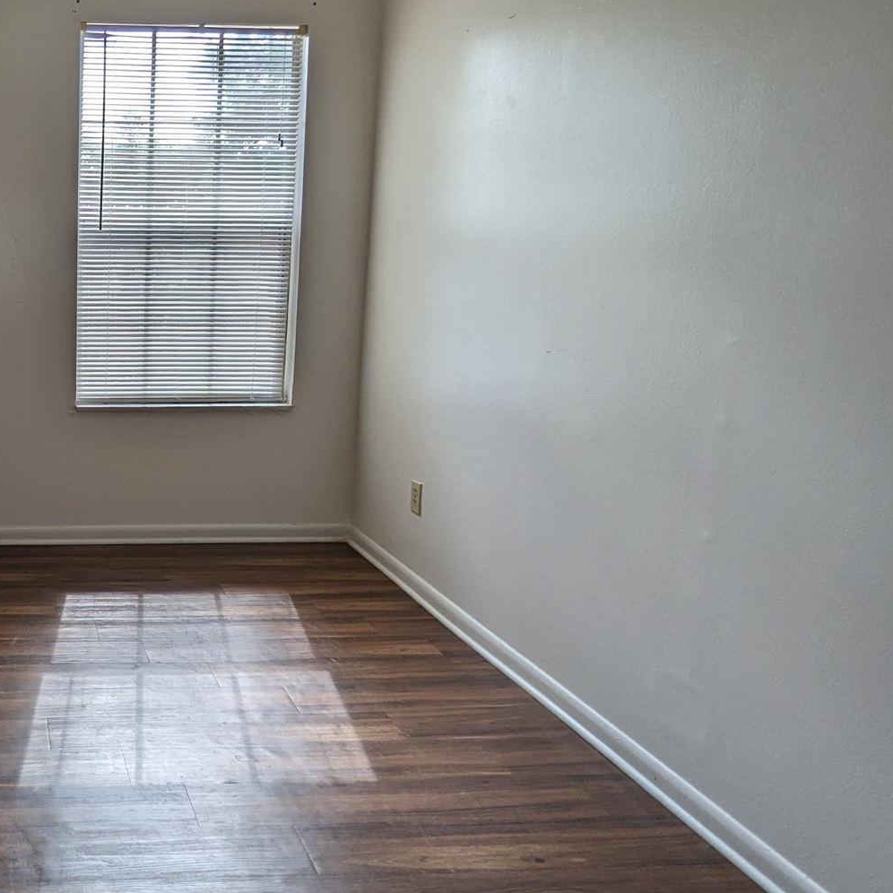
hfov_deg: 47.7
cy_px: 385
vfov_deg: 55.4
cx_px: 34
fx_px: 846
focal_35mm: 29
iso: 45
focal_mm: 2.35
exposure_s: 1/226
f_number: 2.2
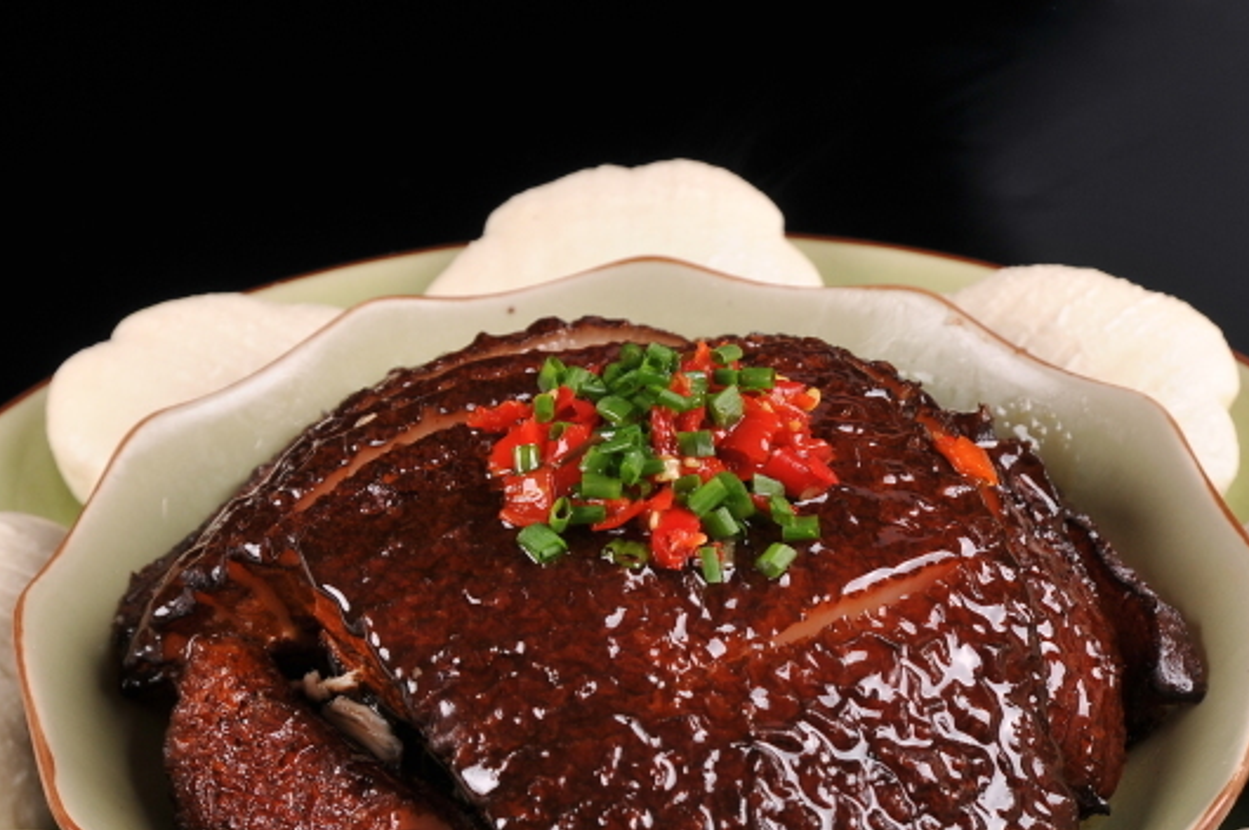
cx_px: 629
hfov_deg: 17.7
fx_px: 4020
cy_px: 710
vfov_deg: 11.7
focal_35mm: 116
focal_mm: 40
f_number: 5.6
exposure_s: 1/160
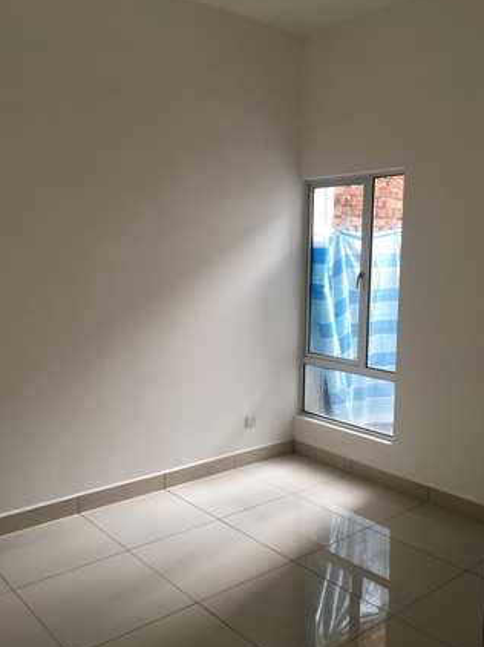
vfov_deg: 55.4
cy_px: 322
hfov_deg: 42.9
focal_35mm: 33
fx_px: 616
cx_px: 225
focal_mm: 4.15
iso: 25
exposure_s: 1/33
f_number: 2.2
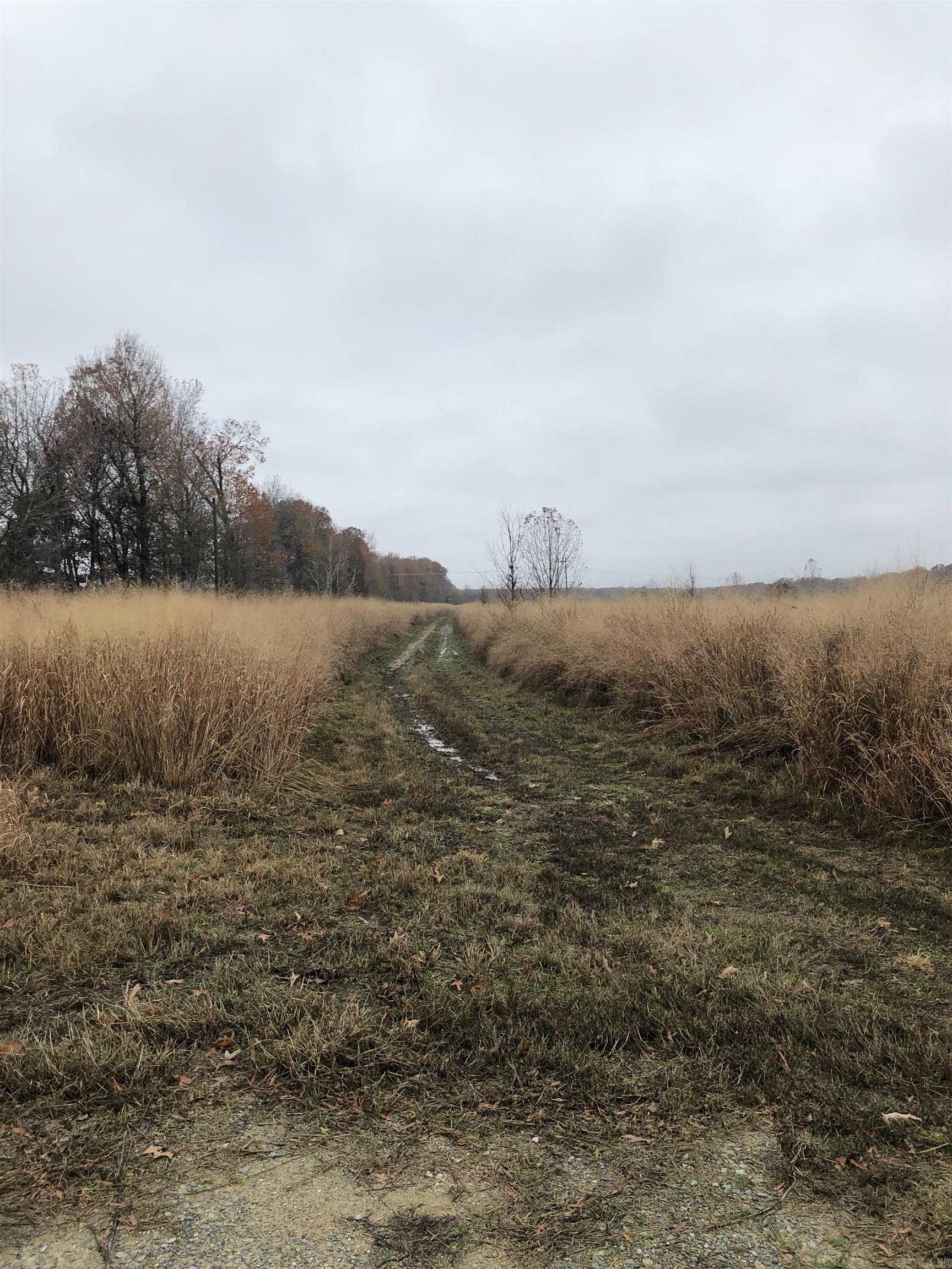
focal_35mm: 28
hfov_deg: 49.7
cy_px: 634
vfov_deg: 63.4
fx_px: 1027
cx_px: 476
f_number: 1.8
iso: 20
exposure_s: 1/738
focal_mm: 4
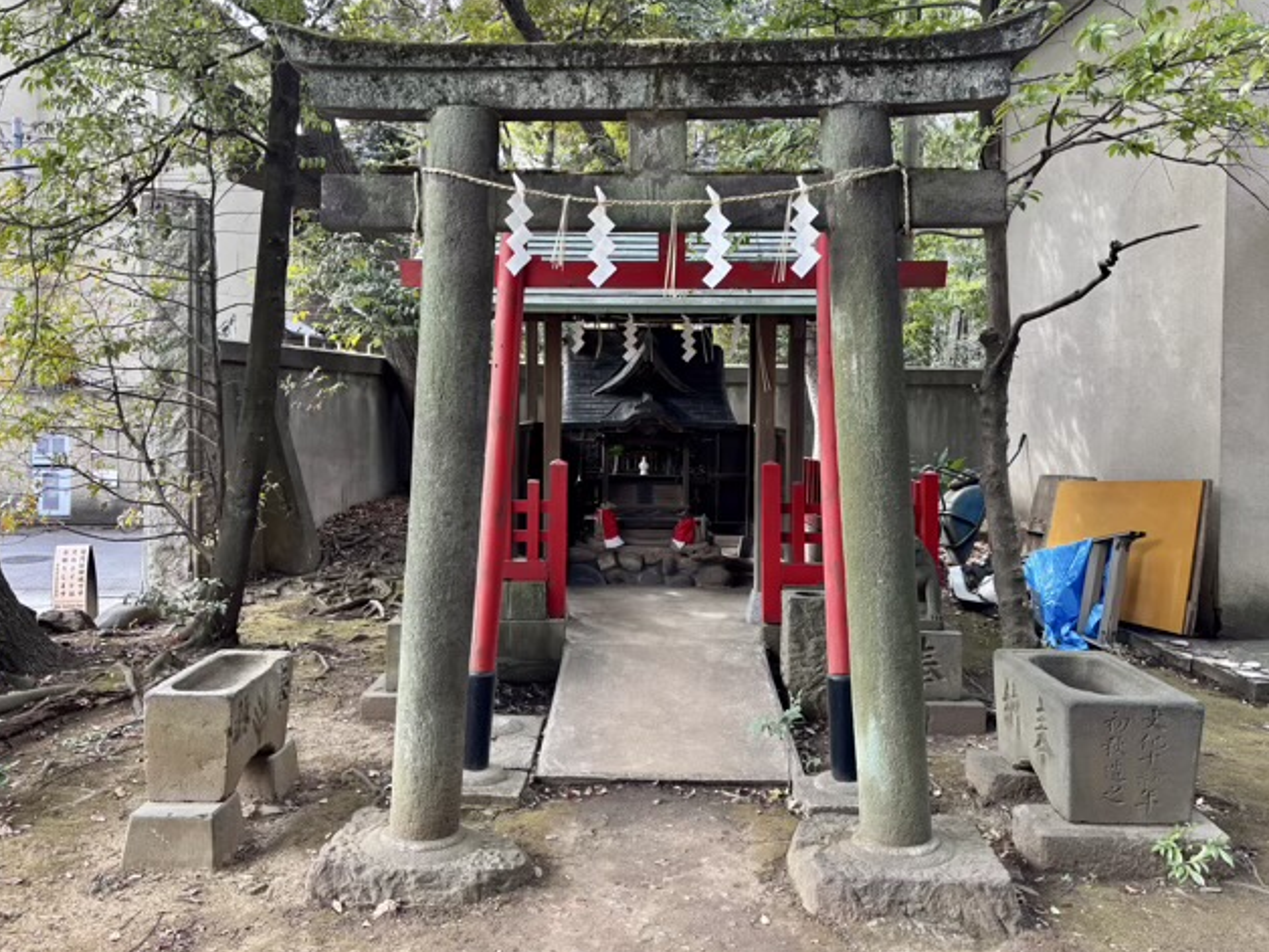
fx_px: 1063
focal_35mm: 29
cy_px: 446
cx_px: 620
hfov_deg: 61.7
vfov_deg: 48.2
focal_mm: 5.96
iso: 80
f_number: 1.6
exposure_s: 1/121
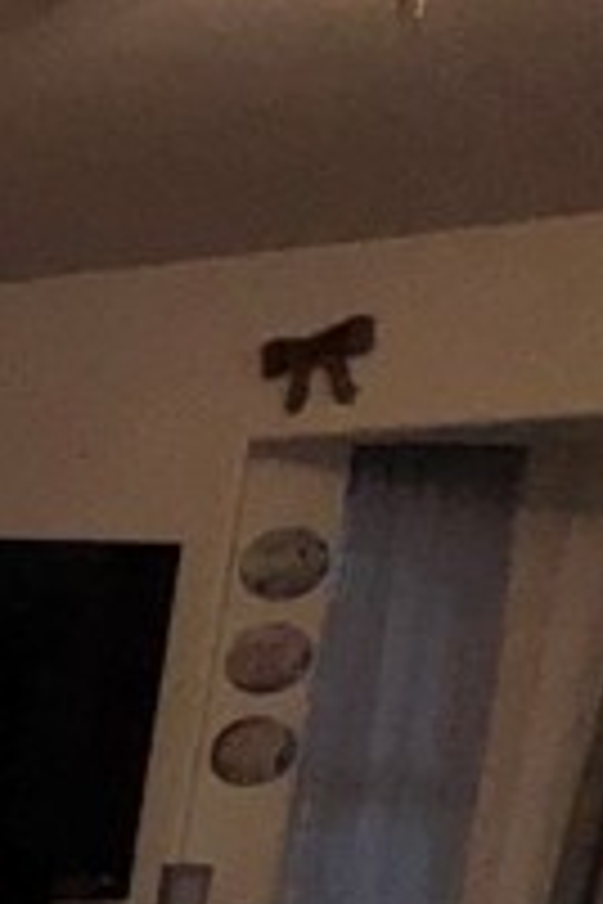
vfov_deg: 24.8
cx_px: -1300
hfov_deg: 10.7
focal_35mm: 74
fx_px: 1859
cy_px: 1070
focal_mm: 2.22
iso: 100
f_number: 2.2
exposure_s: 1/120
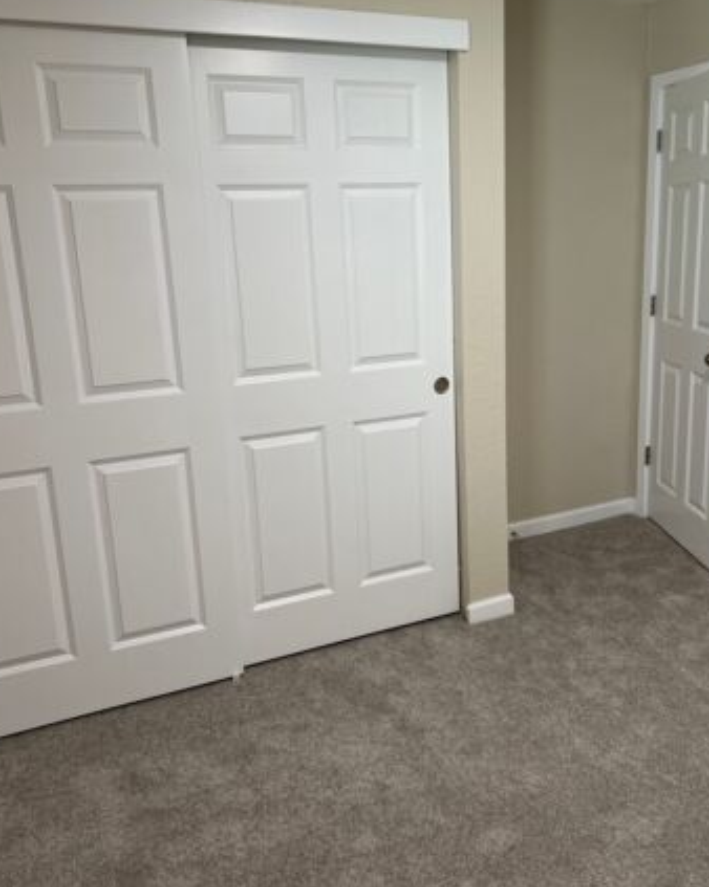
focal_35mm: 32
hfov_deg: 45.7
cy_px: 425
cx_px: 388
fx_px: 840
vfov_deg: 55.7
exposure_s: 1/60
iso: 80
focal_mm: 5.7
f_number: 1.5
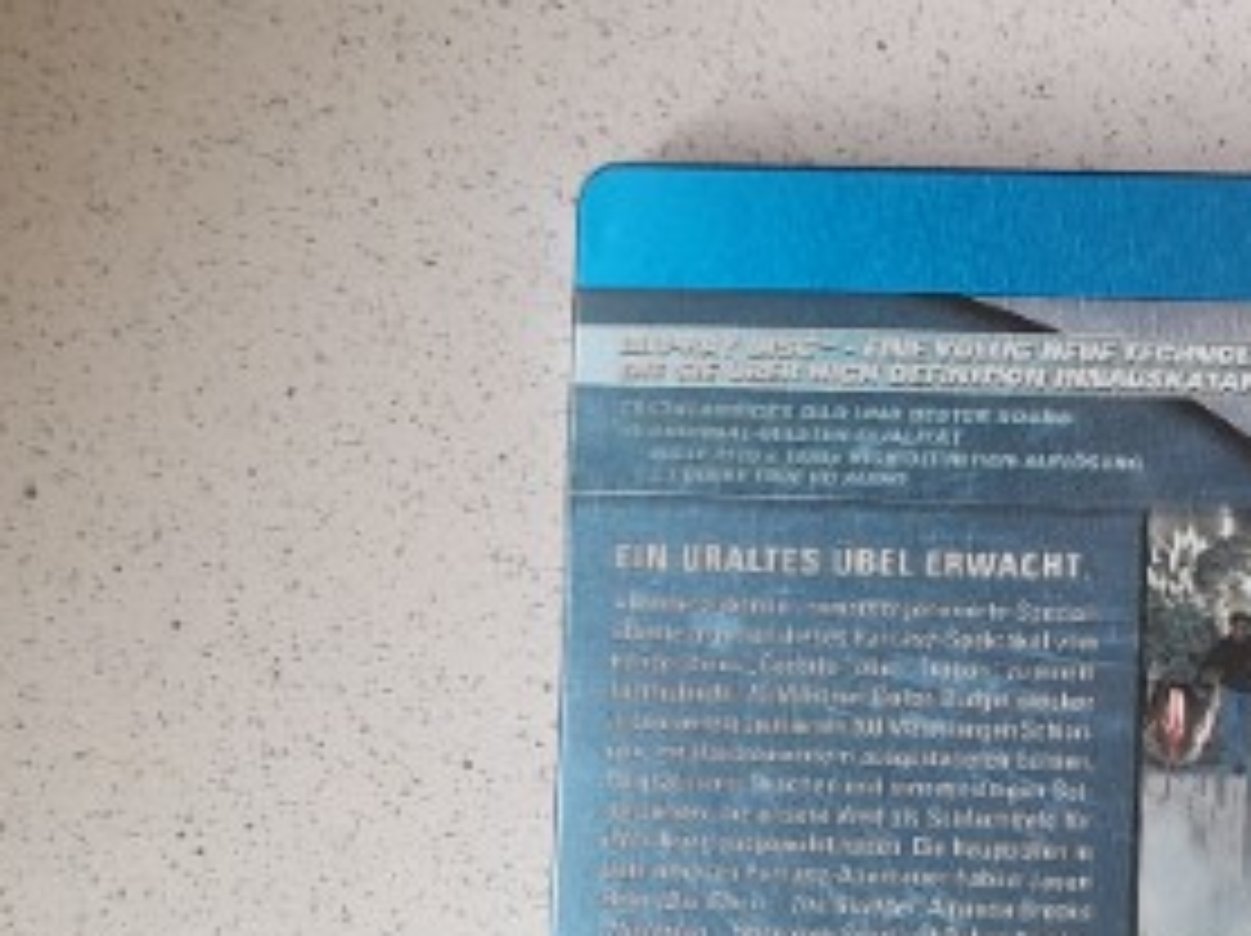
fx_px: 2600
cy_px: 477
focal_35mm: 72
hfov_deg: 25.1
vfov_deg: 20.4
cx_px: 1386
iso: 160
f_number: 2
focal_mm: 4.6
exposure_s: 1/50
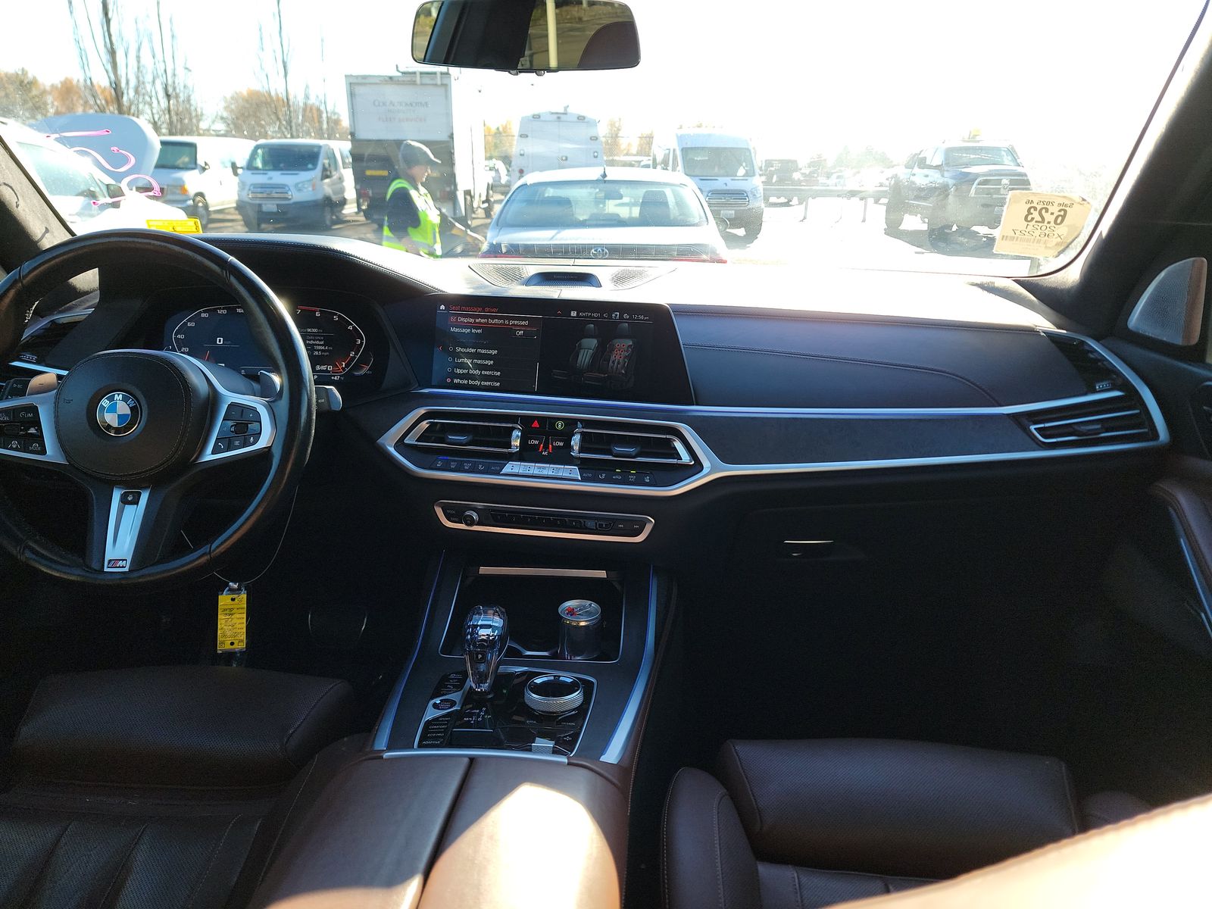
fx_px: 840
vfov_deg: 56.8
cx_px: 606
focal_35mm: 24
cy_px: 454
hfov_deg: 71.6
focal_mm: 6.7
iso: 50
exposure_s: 1/125
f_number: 1.8
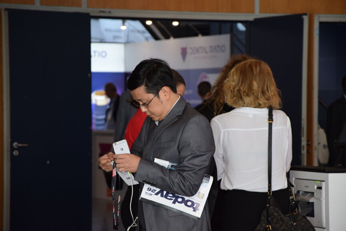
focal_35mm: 158
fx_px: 1513
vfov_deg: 8.7
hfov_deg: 13.0
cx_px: 173
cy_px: 116
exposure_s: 1/200
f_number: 5.6
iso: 800
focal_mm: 105
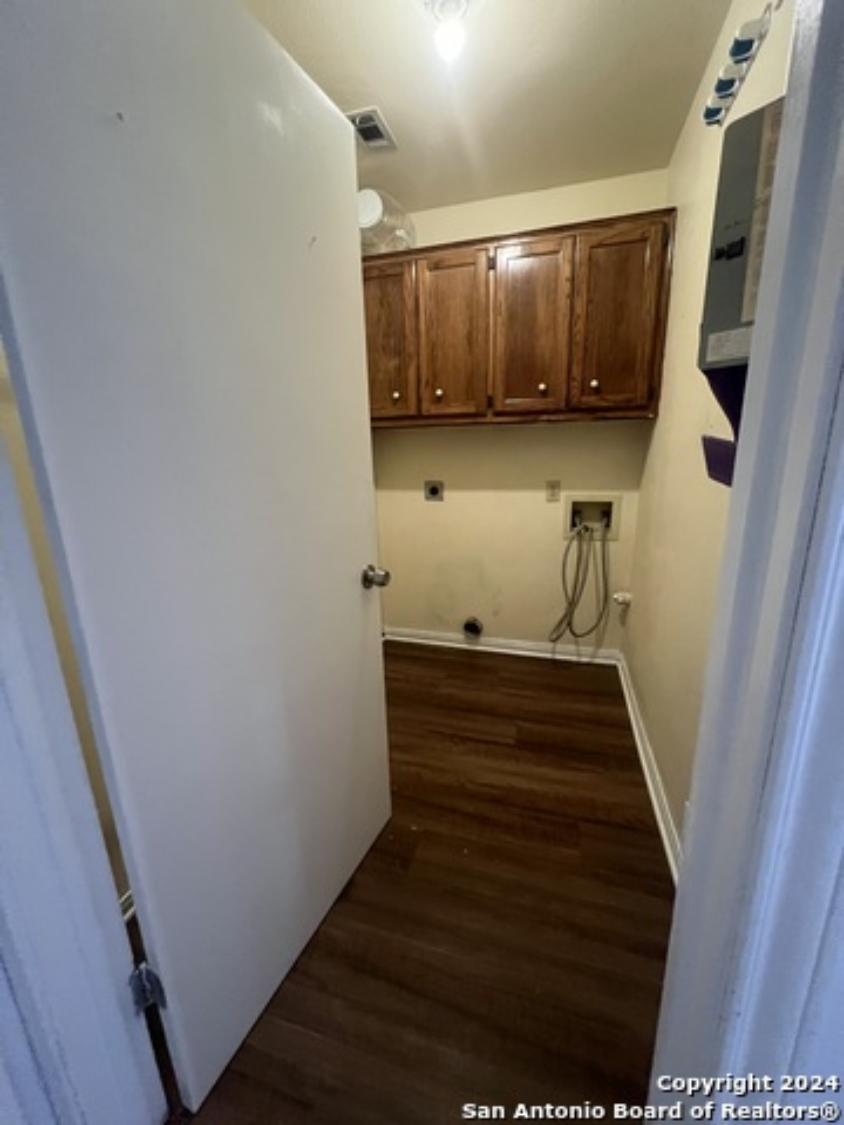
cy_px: 562
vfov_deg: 106.2
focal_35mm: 13
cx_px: 422
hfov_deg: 89.9
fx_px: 423
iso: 800
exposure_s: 1/60
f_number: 1.8
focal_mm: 1.57
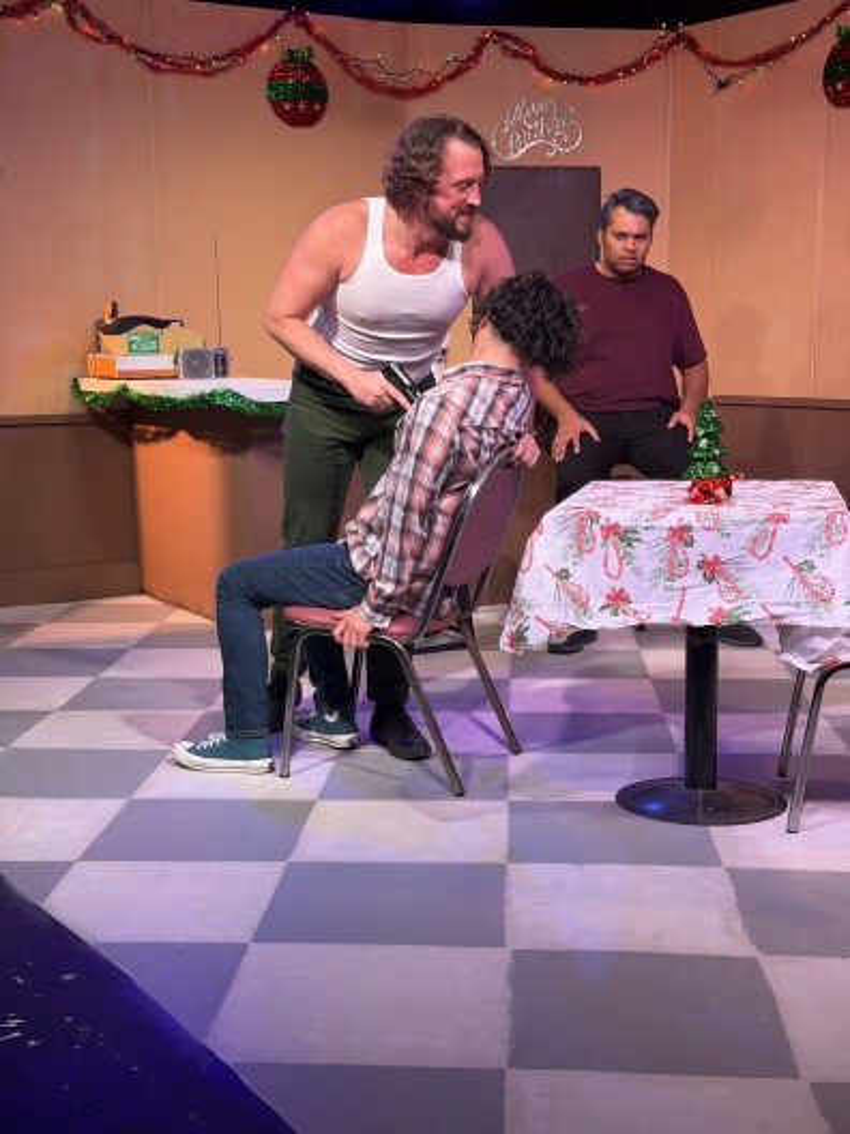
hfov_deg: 30.3
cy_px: 567
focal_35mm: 48
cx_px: 425
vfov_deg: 39.7
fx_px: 1572
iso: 160
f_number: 1.78
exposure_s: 1/60
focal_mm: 6.76
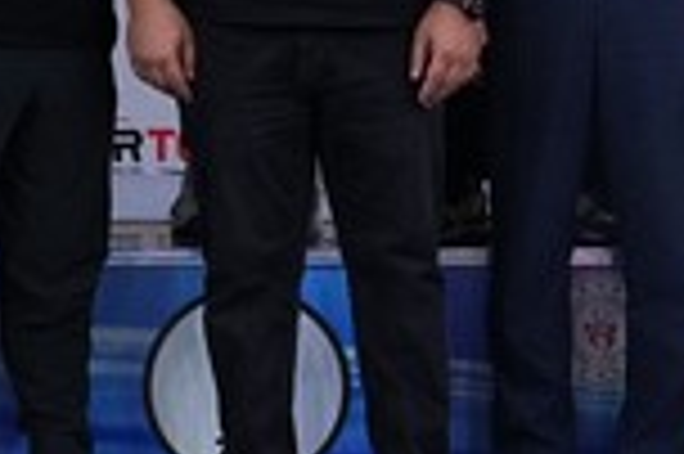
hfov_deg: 5.8
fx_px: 6738
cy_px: -290
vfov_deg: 3.8
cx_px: 225
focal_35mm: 355
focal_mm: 73
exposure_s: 1/200
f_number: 7.1
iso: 2500
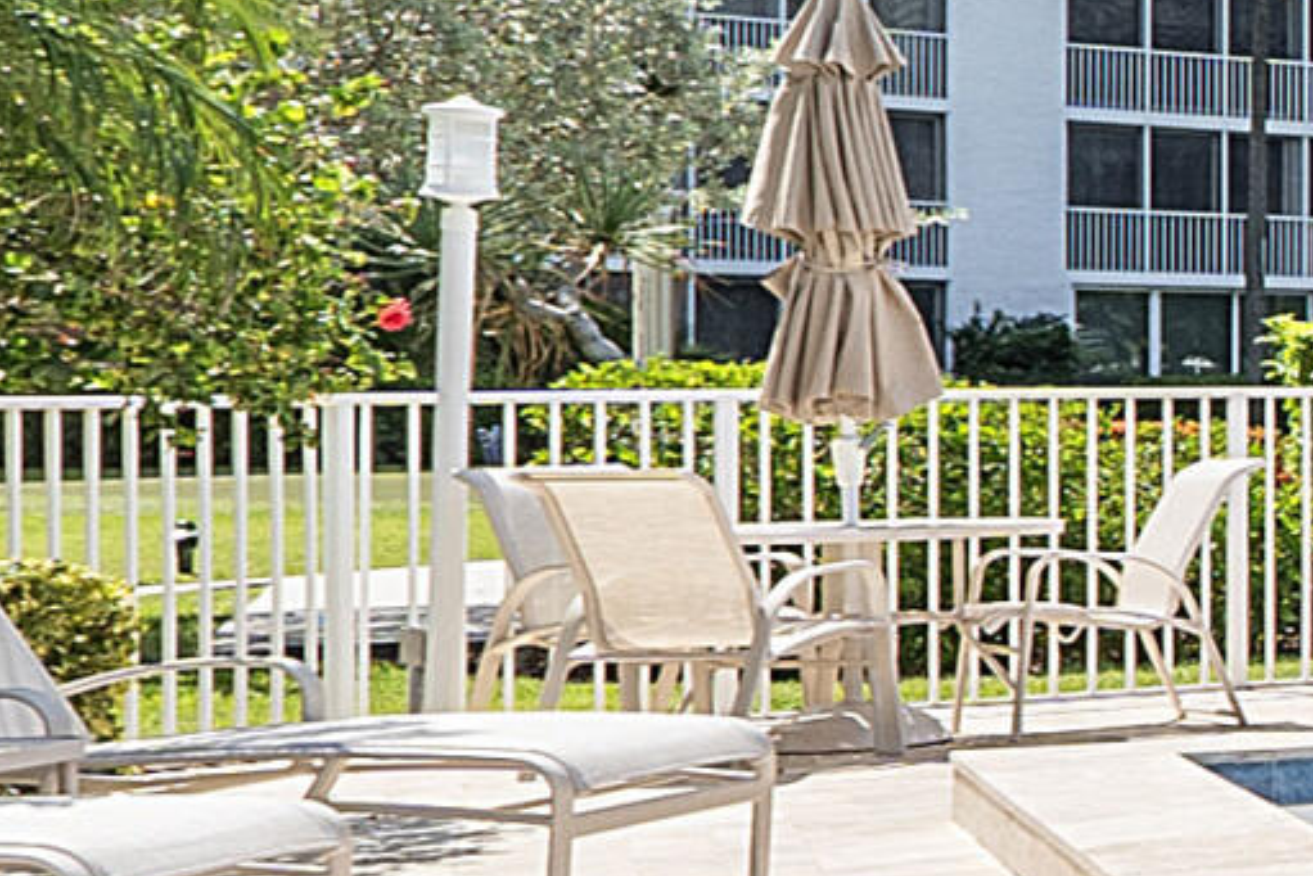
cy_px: 433
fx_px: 3210
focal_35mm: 88
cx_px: 3762
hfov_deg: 12.2
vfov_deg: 15.5
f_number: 8
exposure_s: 1/640
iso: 200
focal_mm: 10
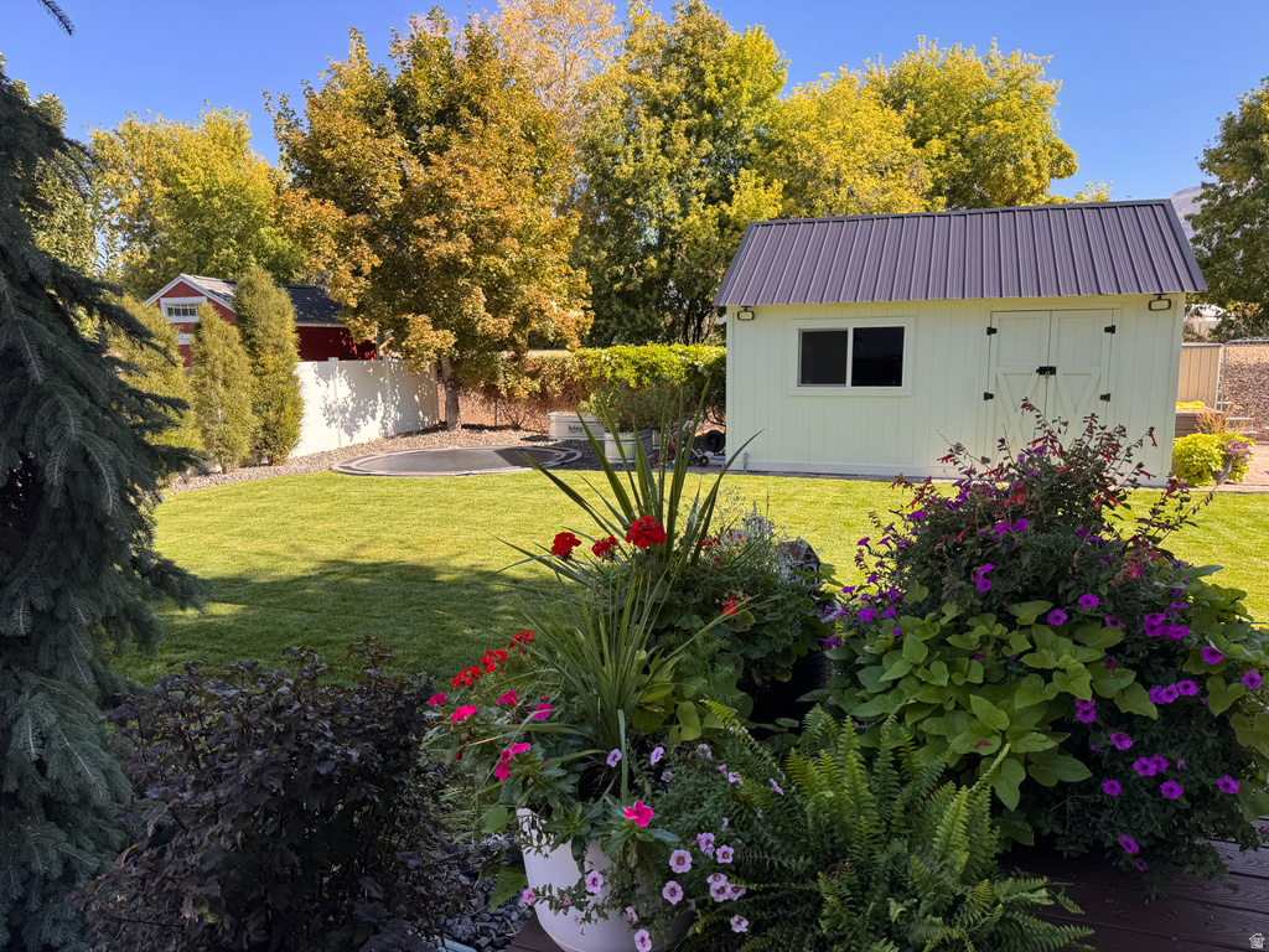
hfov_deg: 71.6
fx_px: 880
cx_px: 634
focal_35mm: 24
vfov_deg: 56.8
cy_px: 476
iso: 80
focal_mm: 6.76
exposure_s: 1/888
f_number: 1.78
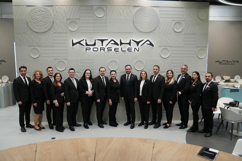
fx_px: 168
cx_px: 121
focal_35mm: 25
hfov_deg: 71.5
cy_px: 80
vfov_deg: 51.3
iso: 320
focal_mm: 25
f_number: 2.8
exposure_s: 1/320
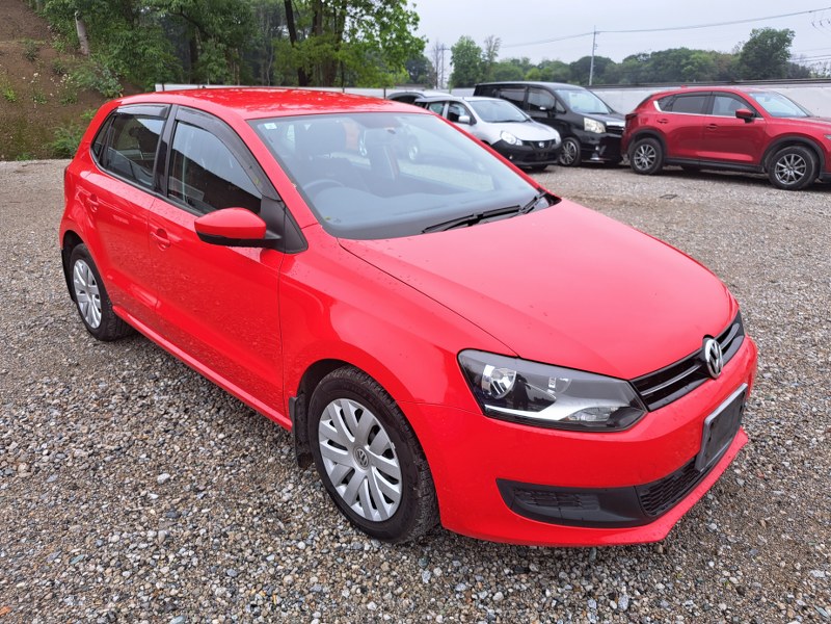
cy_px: 312
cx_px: 416
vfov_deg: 56.8
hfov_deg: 71.6
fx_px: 576
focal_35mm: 24
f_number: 1.8
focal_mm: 5.23
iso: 50
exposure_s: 1/167
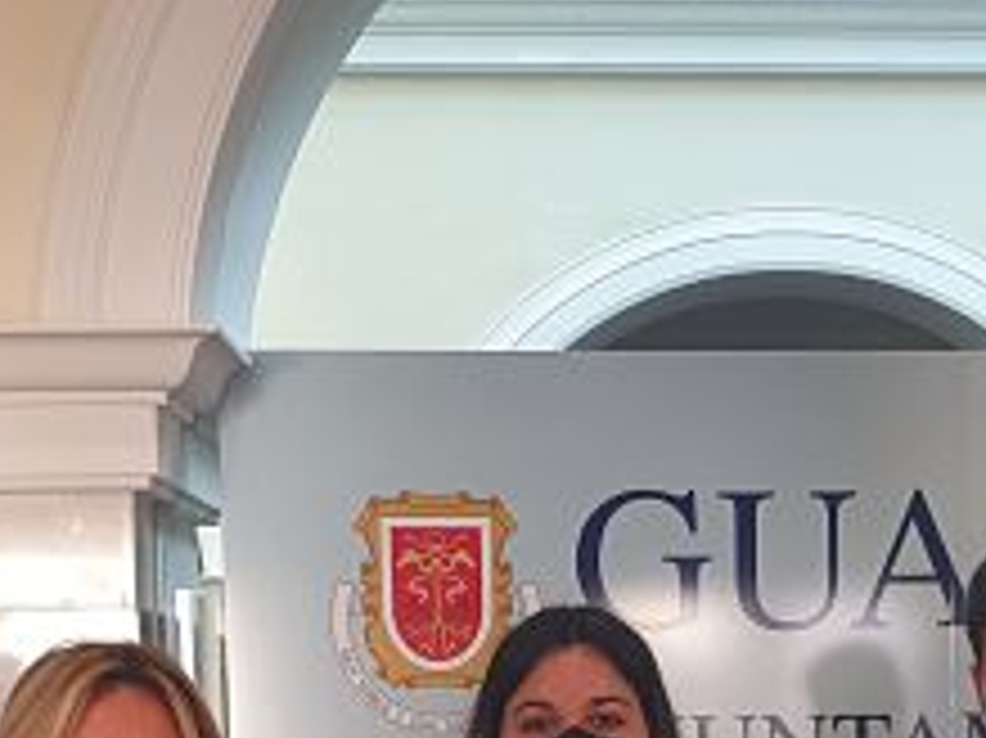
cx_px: 790
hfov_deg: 24.3
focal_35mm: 79
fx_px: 2249
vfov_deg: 17.7
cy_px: 893
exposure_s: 1/100
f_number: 2.4
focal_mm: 4.32
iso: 250
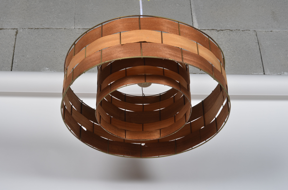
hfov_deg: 27.0
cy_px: 95
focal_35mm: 75
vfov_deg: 18.1
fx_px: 599
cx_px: 144
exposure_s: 1/125
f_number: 11
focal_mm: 50
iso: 100
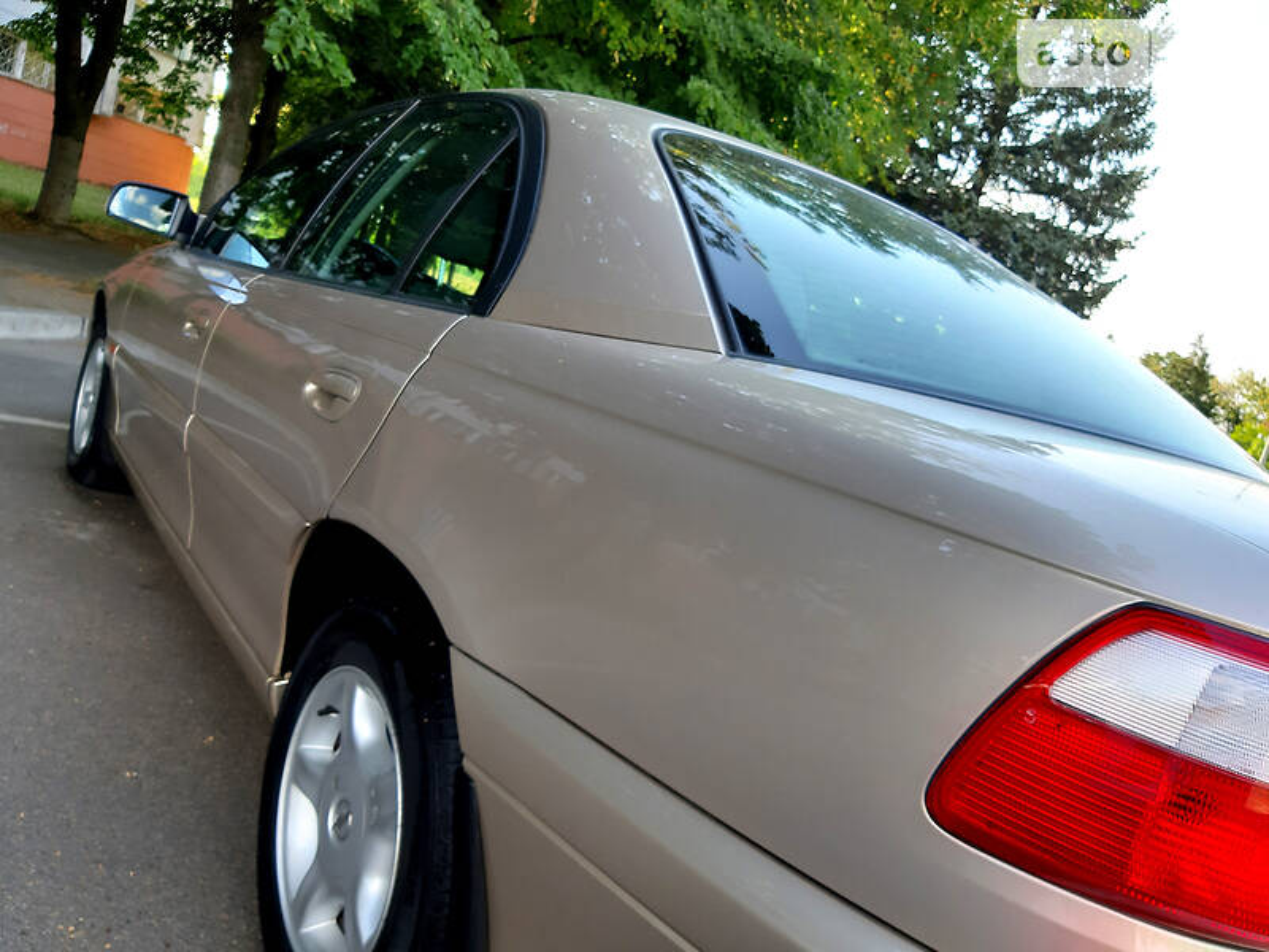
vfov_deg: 51.4
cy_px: 476
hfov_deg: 65.3
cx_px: 634
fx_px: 990
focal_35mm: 27
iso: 40
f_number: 1.7
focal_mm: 3.9
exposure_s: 1/129
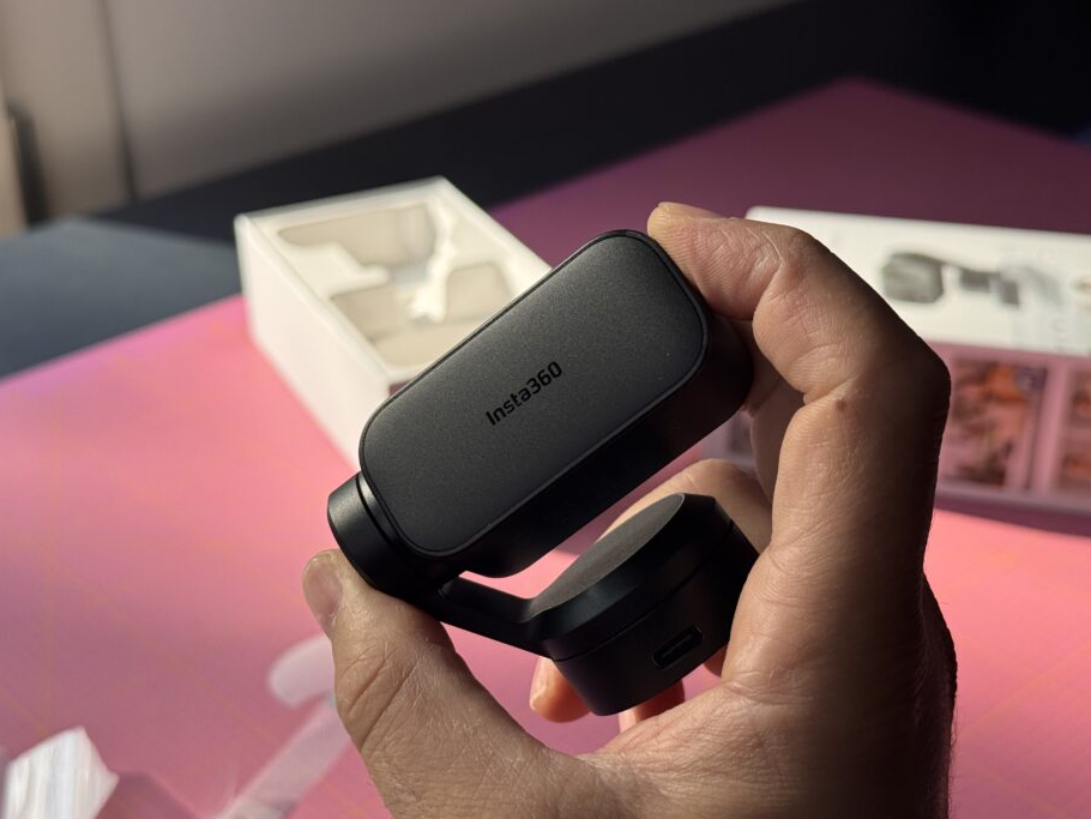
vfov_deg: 27.0
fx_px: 1702
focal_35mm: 54
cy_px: 439
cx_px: 511
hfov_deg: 35.5
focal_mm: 6.76
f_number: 1.78
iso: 64
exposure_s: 1/407
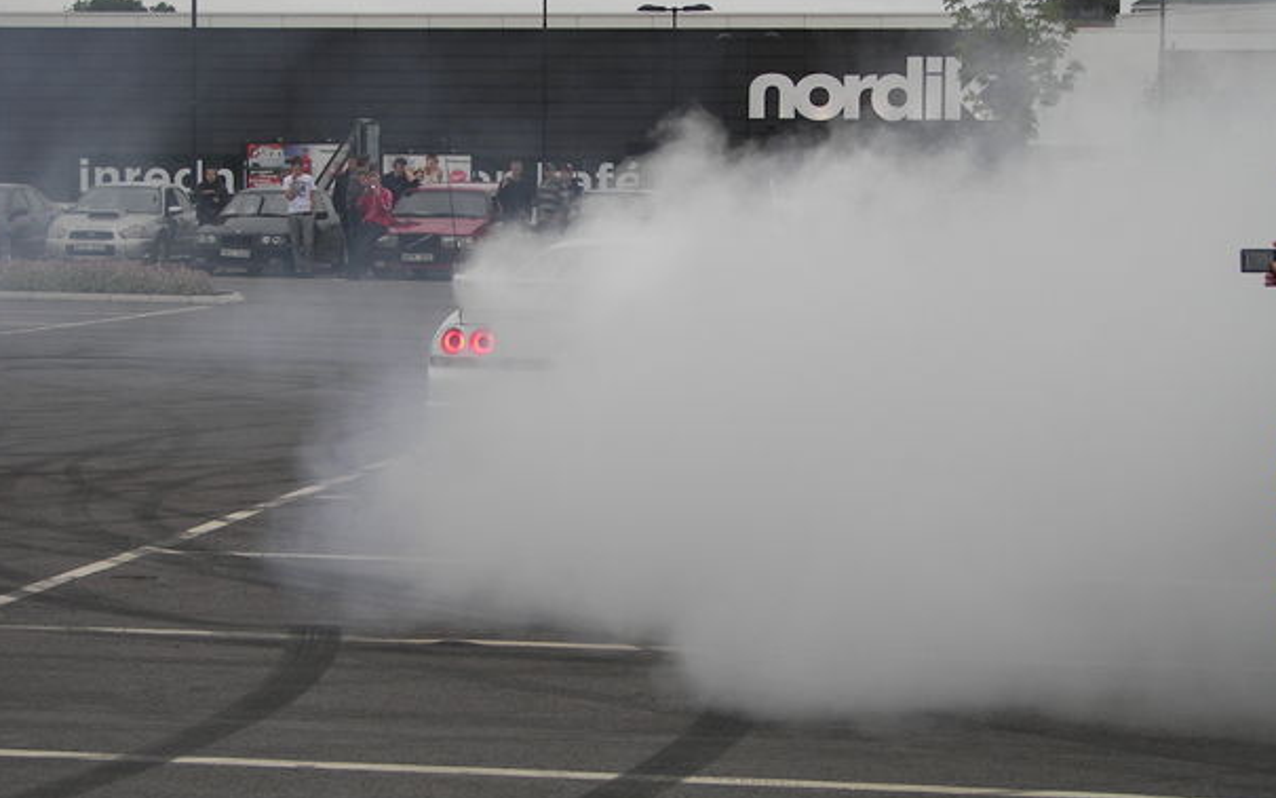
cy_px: 340
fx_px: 3512
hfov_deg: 20.6
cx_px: 618
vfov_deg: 12.9
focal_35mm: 101
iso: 64
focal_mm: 14.9
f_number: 2.8
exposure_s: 1/125
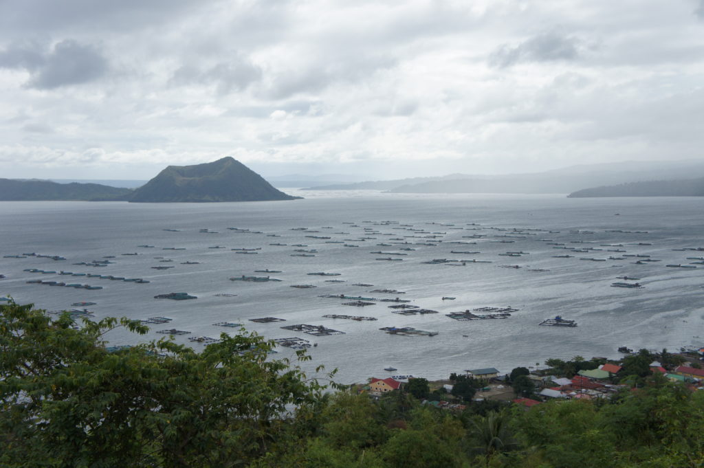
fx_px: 997
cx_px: 352
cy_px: 234
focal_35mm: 51
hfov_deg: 38.9
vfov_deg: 26.4
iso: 200
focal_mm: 34
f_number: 8
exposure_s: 1/400
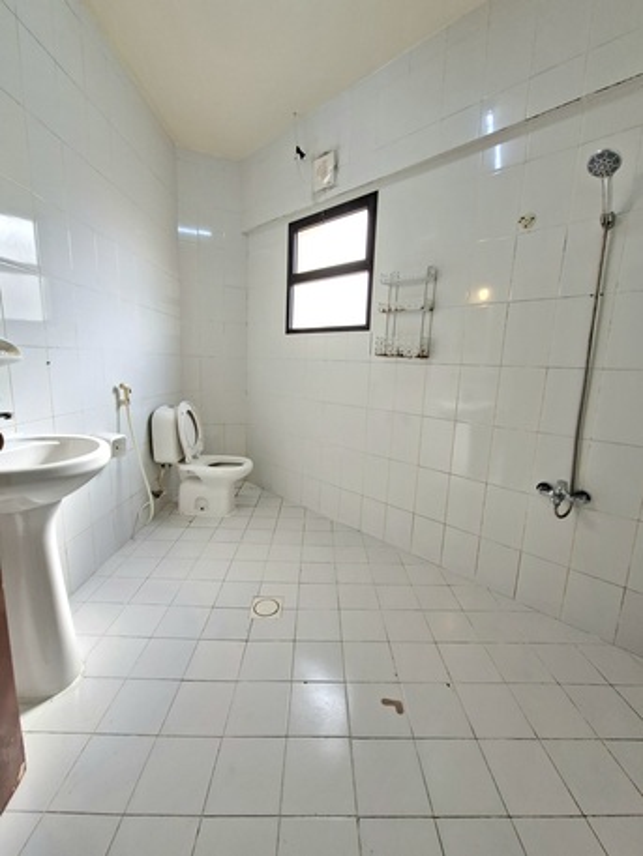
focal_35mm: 13
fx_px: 322
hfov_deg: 89.9
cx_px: 322
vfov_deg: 106.2
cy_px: 428
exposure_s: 1/50
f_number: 2.2
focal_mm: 1.74
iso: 100
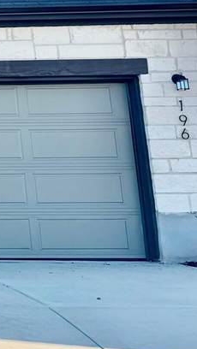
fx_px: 760
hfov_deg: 11.6
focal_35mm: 82
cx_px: -301
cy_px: 15
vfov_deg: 24.9
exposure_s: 1/3247
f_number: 1.78
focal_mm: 6.76
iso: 80
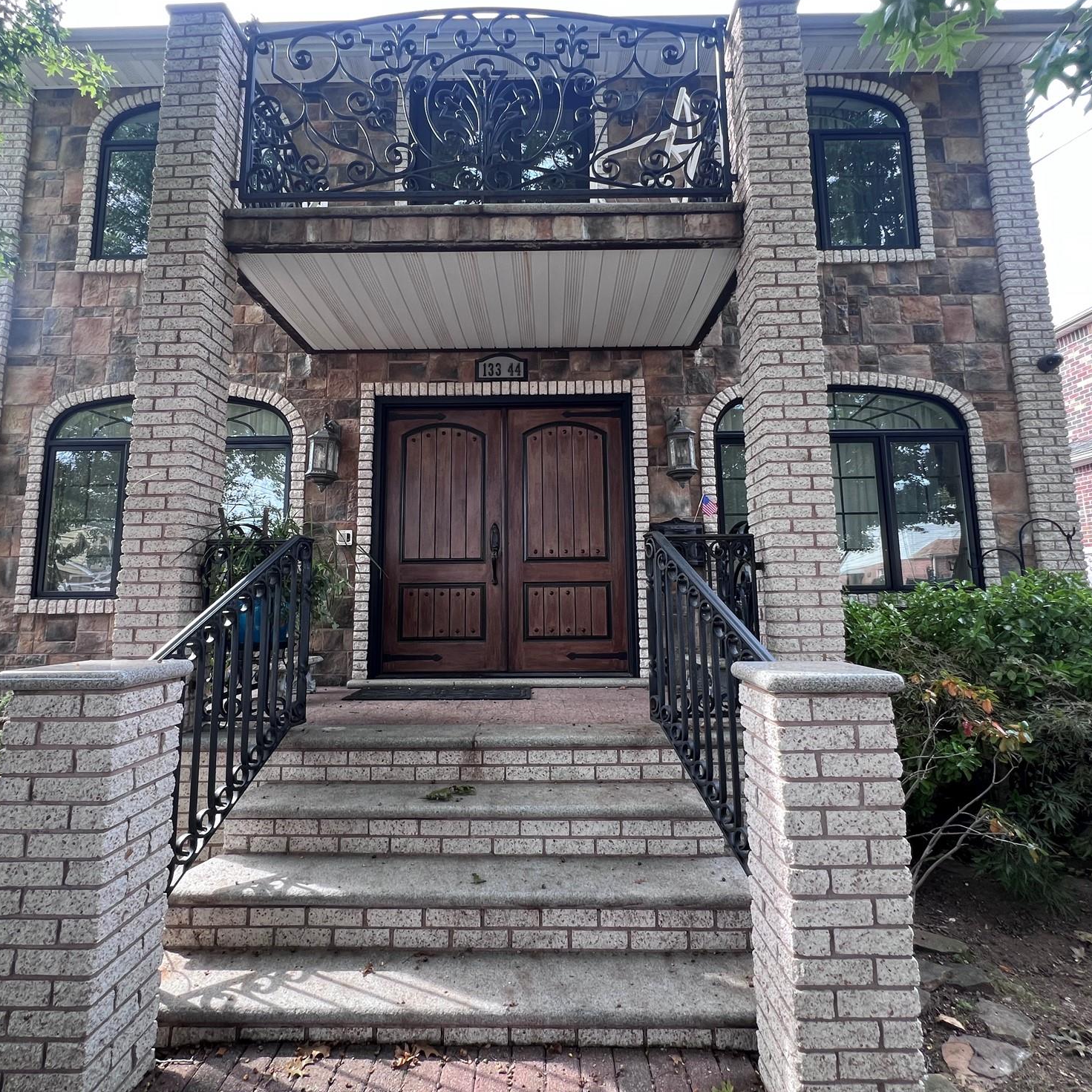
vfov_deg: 87.4
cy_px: 523
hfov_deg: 87.4
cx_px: 531
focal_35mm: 16
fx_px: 571
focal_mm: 1.57
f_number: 1.8
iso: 64
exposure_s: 1/99
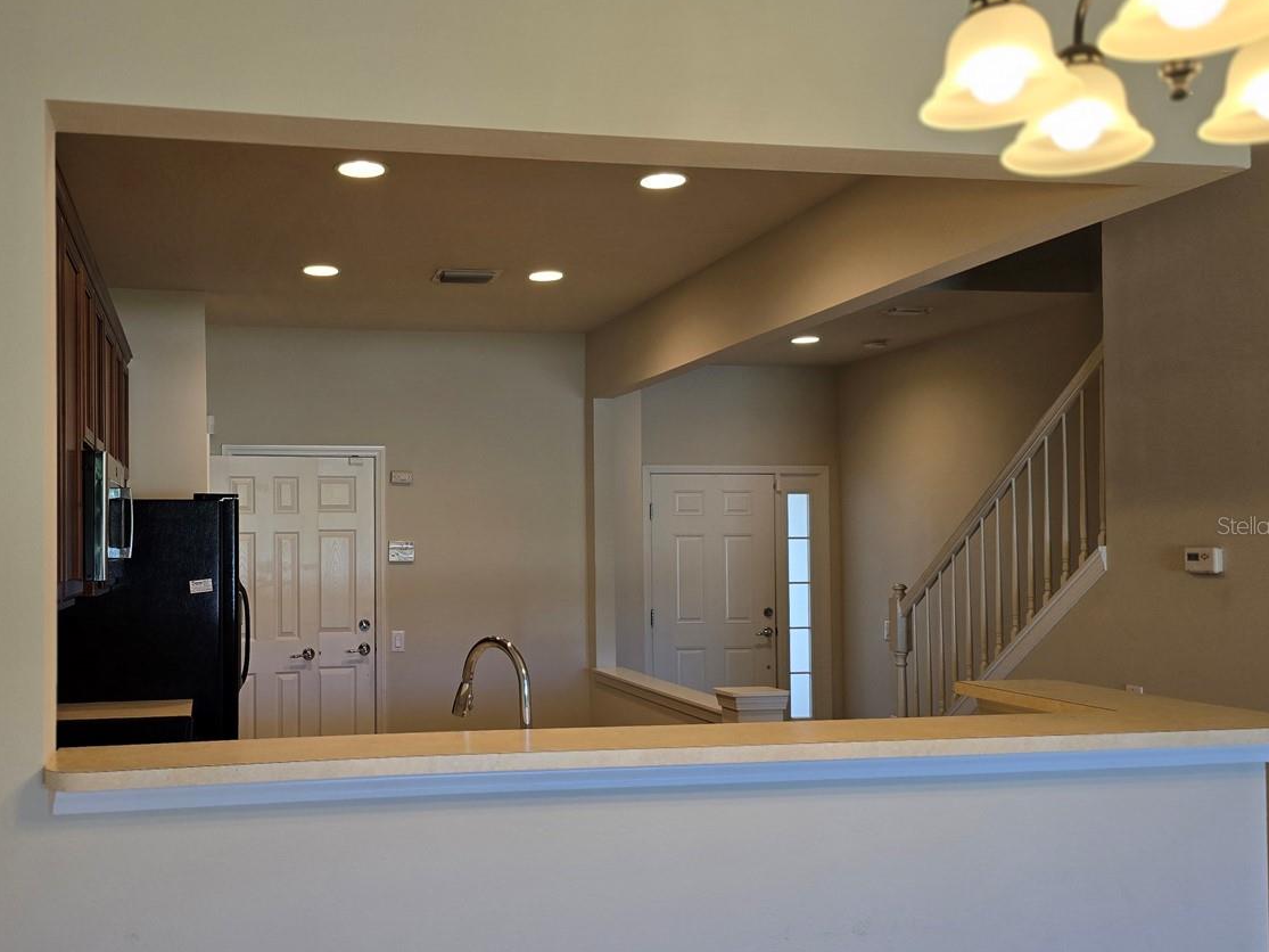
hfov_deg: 54.2
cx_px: 414
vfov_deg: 42.9
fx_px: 1210
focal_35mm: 33
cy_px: 525
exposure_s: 1/120
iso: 80
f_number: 1.7
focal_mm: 6.3
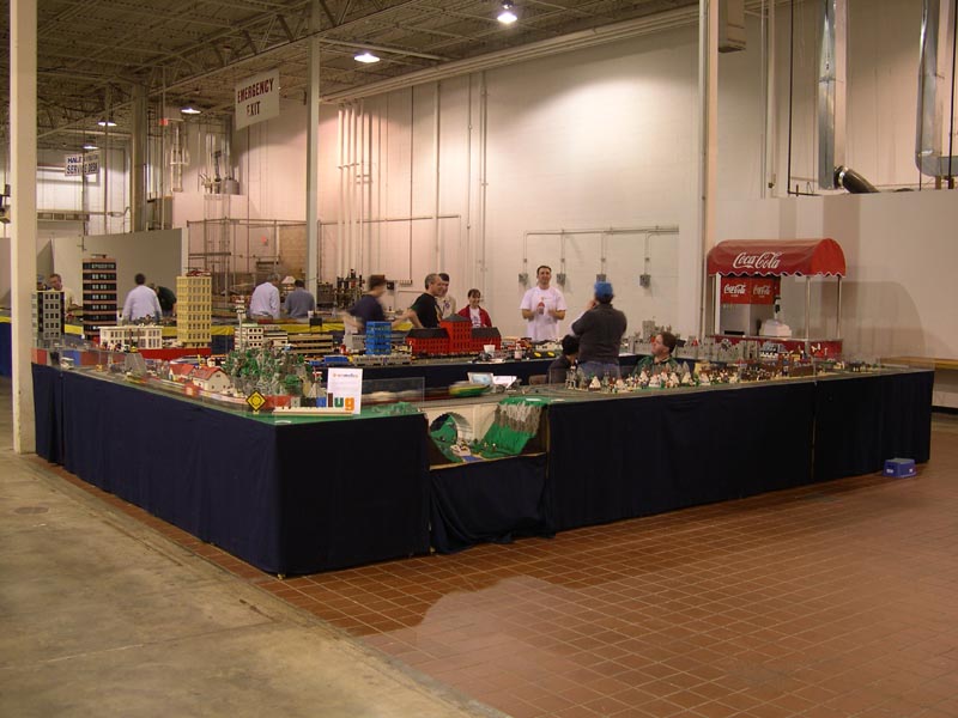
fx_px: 1052
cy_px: 359
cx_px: 479
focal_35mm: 38
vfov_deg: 37.7
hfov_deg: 49.0
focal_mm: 8
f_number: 2.8
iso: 100
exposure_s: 1/6.6
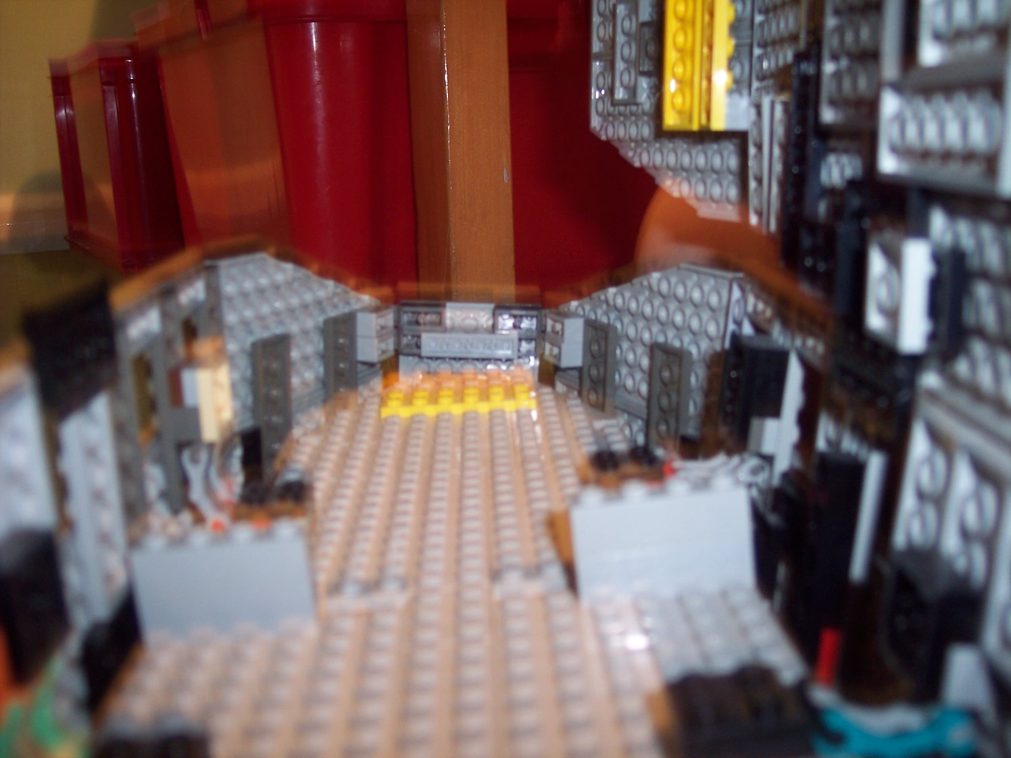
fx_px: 1139
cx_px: 506
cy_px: 379
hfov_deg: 47.9
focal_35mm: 39
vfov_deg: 36.8
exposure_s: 1/2
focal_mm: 8
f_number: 2.8
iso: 100
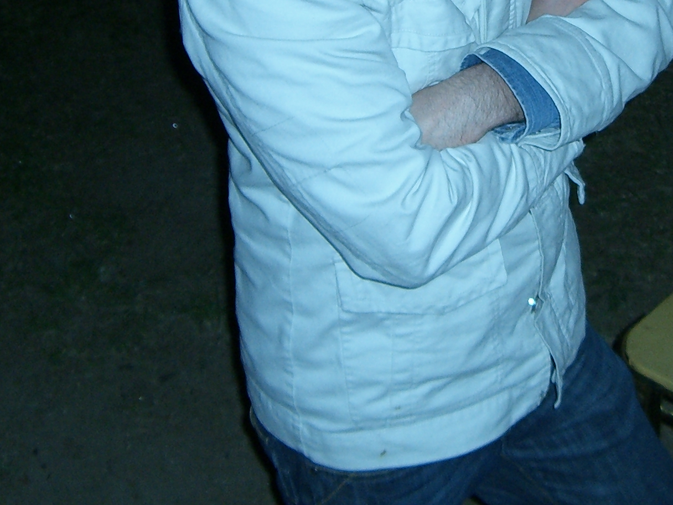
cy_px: -6
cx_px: 552
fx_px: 1711
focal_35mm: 88
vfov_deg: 16.4
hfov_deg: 21.9
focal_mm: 6.2
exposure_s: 1/60
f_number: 2.7
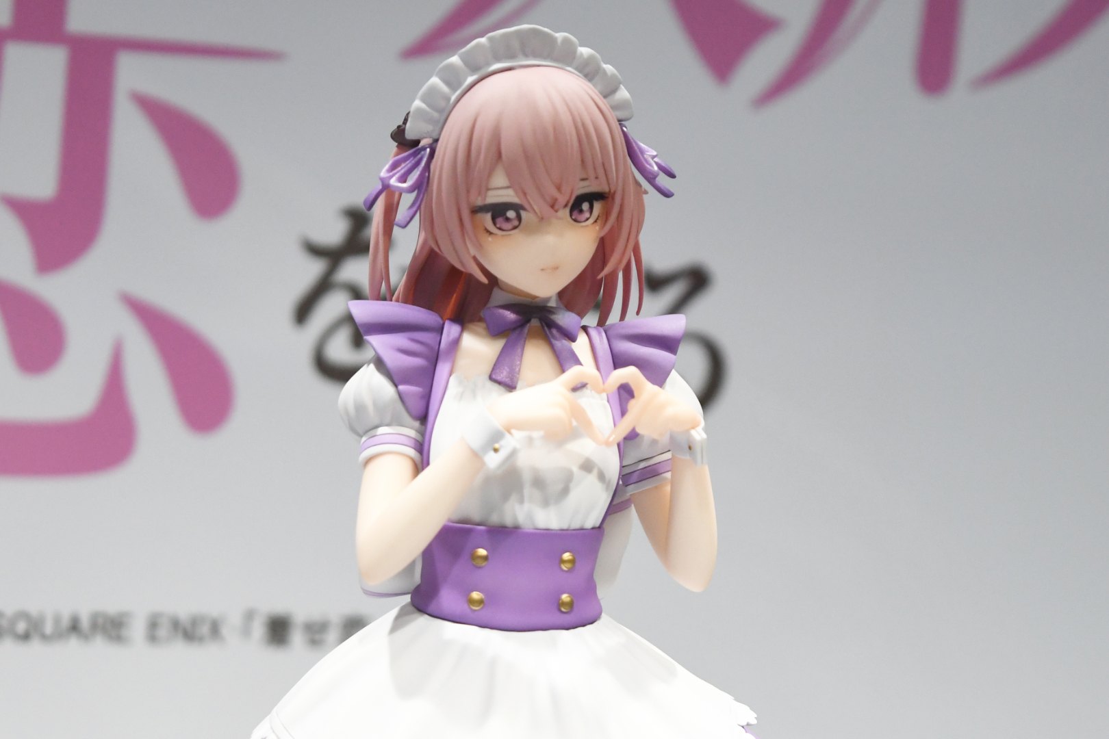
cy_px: 370
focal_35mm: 82
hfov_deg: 24.6
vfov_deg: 16.6
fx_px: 2541
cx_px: 554
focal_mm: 55
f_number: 5.6
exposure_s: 1/1000
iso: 1400
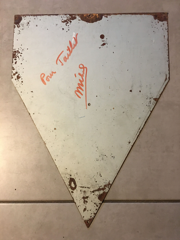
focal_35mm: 29
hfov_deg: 48.2
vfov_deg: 61.7
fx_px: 201
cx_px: 90
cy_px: 120
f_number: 2.2
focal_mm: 4.15
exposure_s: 1/8
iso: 125
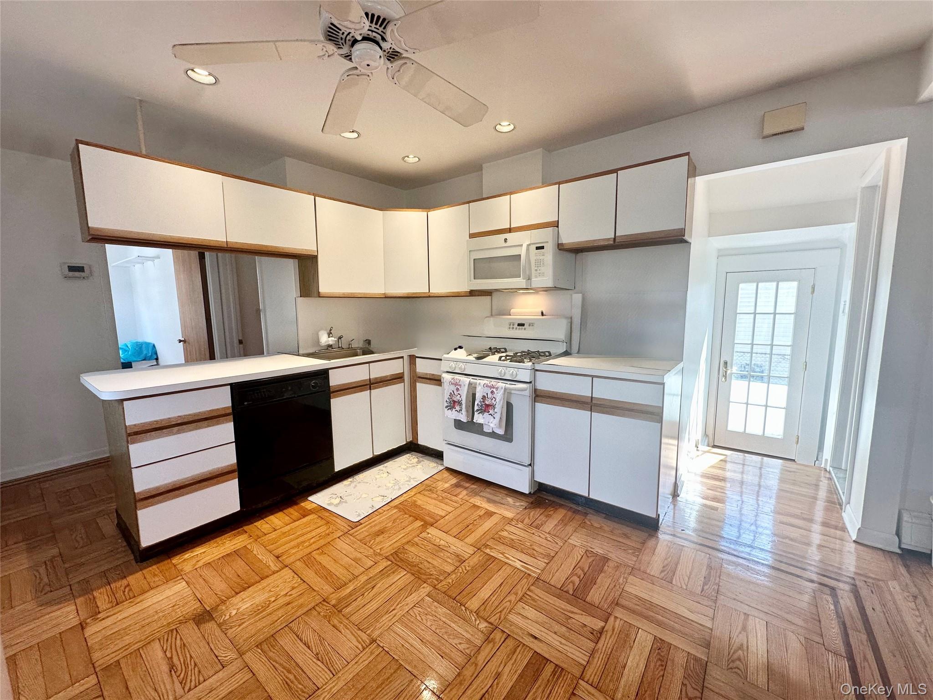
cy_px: 350
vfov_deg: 85.7
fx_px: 377
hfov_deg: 102.1
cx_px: 466
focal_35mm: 14
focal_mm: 2.22
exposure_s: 1/120
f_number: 2.2
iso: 125
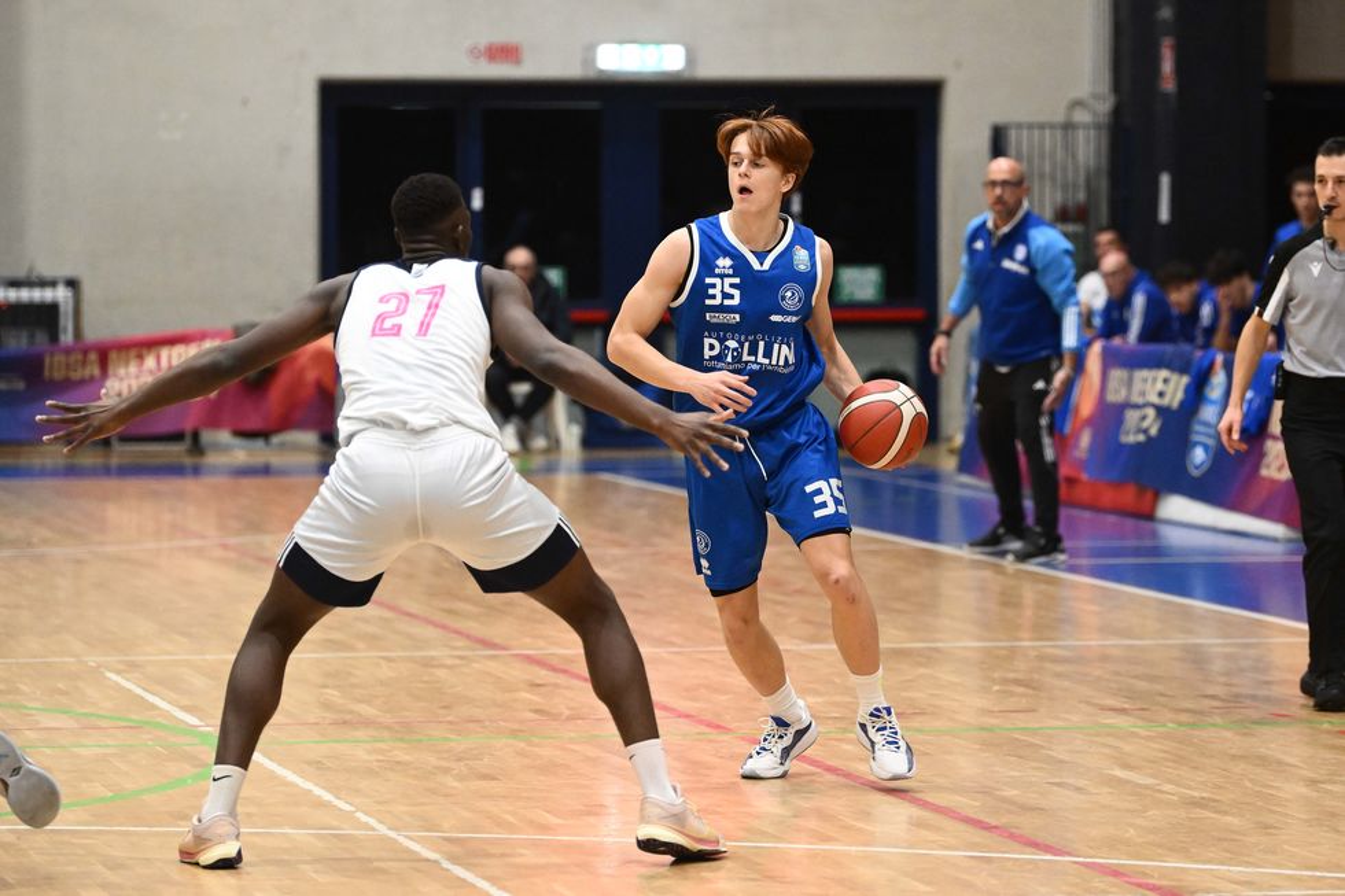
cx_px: 672
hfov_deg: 15.2
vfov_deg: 10.2
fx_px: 5043
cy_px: 448
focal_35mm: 135
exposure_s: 1/800
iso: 6400
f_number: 2.8
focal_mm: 135
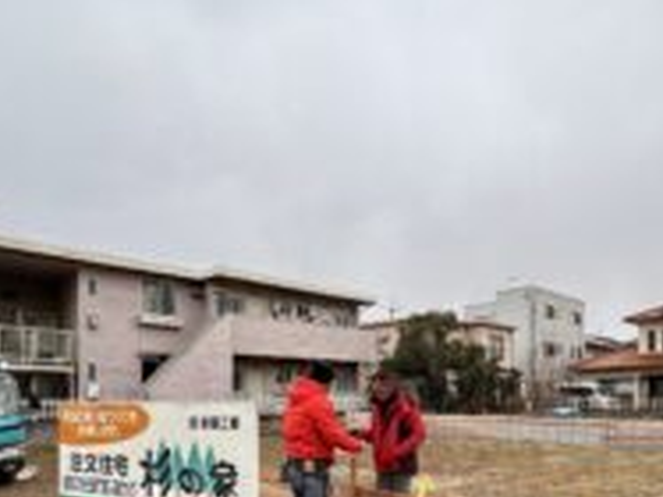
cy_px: 383
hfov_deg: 64.8
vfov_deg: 48.9
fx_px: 517
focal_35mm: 27
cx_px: 397
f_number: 2.2
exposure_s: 1/415
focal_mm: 2.22
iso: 40
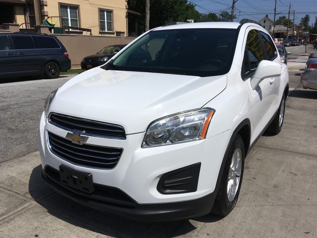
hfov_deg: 60.0
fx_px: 275
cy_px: 121
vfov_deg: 46.8
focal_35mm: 30
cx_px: 155
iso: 25
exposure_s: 1/5917
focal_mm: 4.15
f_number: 2.2
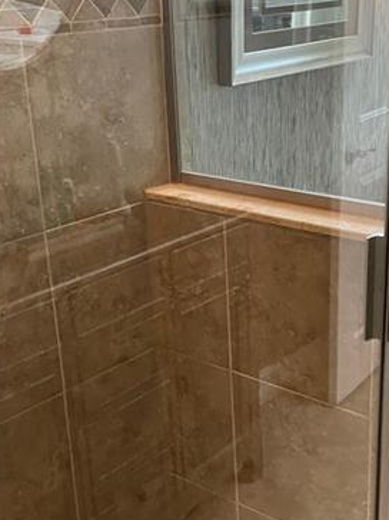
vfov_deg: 34.8
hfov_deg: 26.4
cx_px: 259
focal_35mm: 55
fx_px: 825
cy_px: 309
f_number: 1.6
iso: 320
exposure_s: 1/60
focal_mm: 4.2
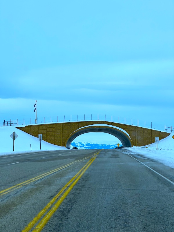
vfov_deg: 25.3
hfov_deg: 19.1
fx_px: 516
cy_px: 116
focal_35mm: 77
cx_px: 87
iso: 32
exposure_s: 1/1468
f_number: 2.8
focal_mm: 9
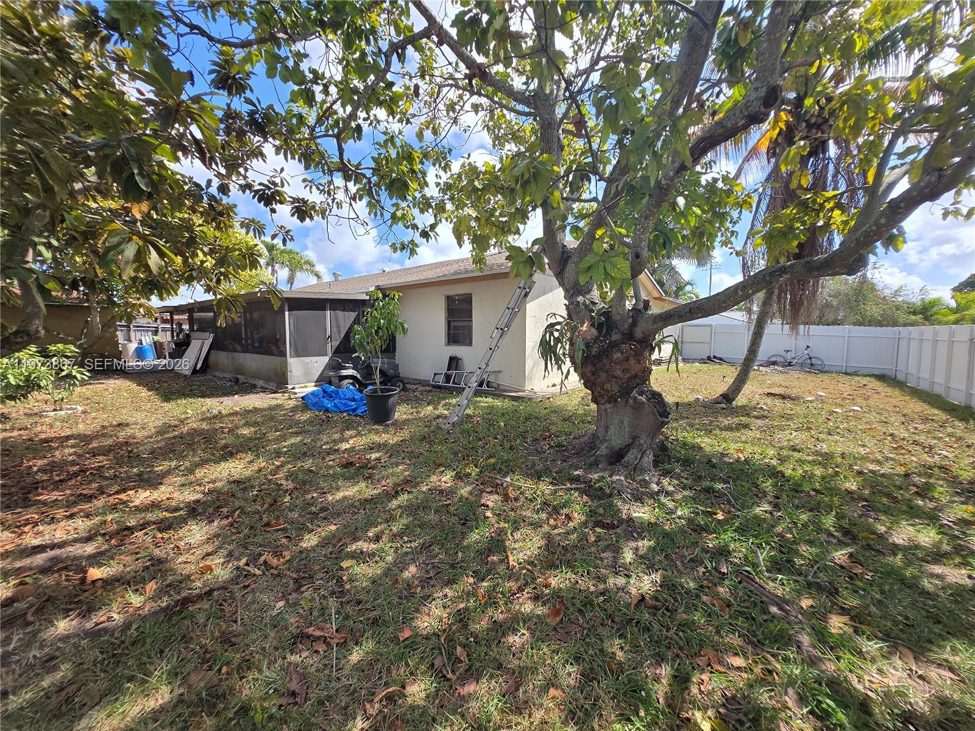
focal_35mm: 13
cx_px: 488
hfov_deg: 106.2
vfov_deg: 89.9
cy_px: 366
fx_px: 366
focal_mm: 1.7
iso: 25
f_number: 2.2
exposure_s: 1/648
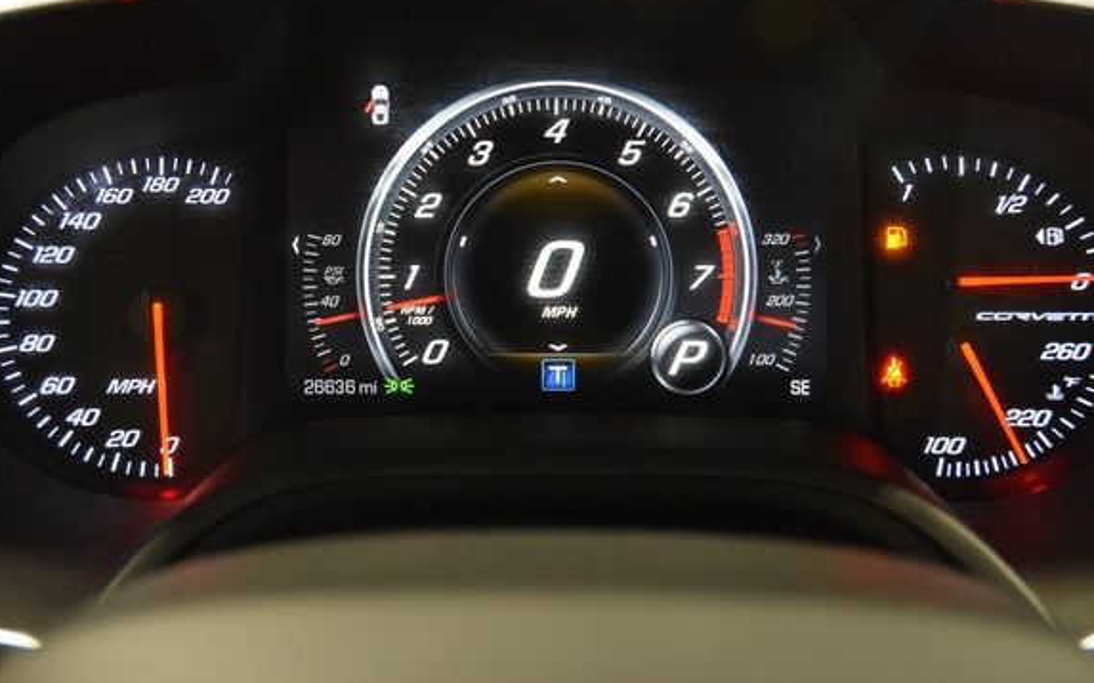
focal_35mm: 41
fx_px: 1222
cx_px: 552
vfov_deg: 31.2
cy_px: 291
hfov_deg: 48.2
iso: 3200
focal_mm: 24
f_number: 3.8
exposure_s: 1/60
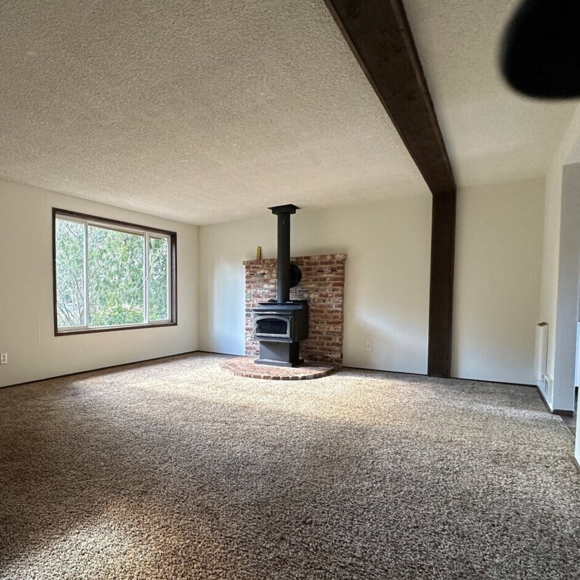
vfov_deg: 72.0
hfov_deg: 67.7
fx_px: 398
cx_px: 148
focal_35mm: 21
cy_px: 318
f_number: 2.2
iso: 160
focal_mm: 2.22
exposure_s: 1/99
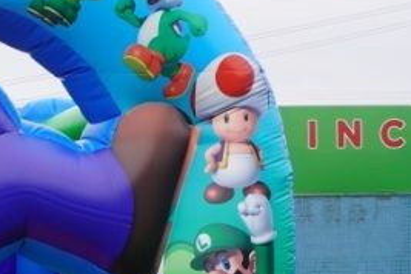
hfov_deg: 20.1
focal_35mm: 92
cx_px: -135
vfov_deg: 14.4
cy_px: 330
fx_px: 1050
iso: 100
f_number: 8
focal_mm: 16
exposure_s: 1/125
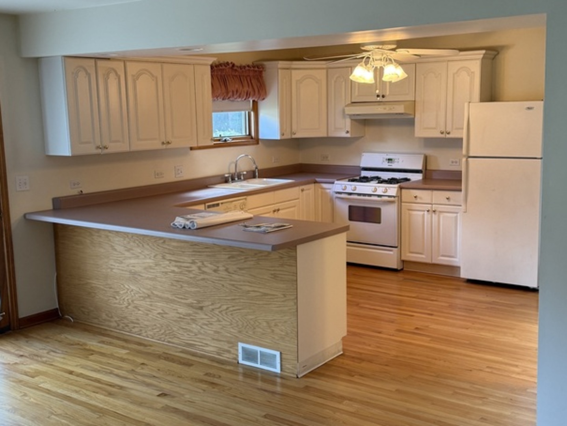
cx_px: 284
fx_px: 393
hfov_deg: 71.6
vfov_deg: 56.8
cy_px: 213
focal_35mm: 24
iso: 160
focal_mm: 6.76
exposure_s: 1/60
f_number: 1.78
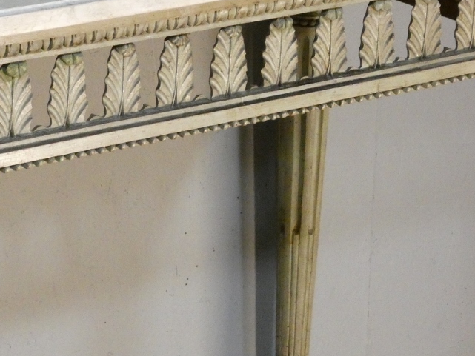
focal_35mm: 187
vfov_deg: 7.9
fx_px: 2566
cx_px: 124
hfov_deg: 10.6
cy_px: 97
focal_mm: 21
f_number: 5.1
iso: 2000
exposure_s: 1/125
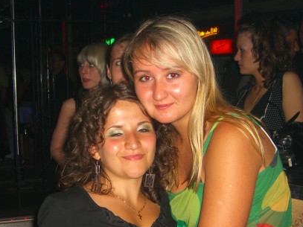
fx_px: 490
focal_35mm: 56
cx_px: 133
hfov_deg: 34.3
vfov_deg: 25.8
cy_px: 164
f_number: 2.8
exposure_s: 1/60
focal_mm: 7.9
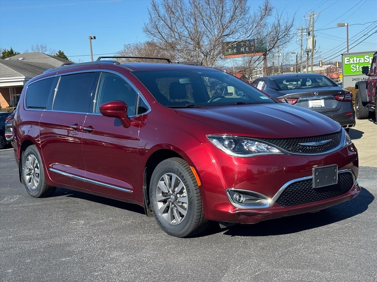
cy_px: 141
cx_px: 188
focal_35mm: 48
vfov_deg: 30.3
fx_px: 523
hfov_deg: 39.7
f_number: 1.78
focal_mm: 6.76
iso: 64
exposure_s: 1/2110
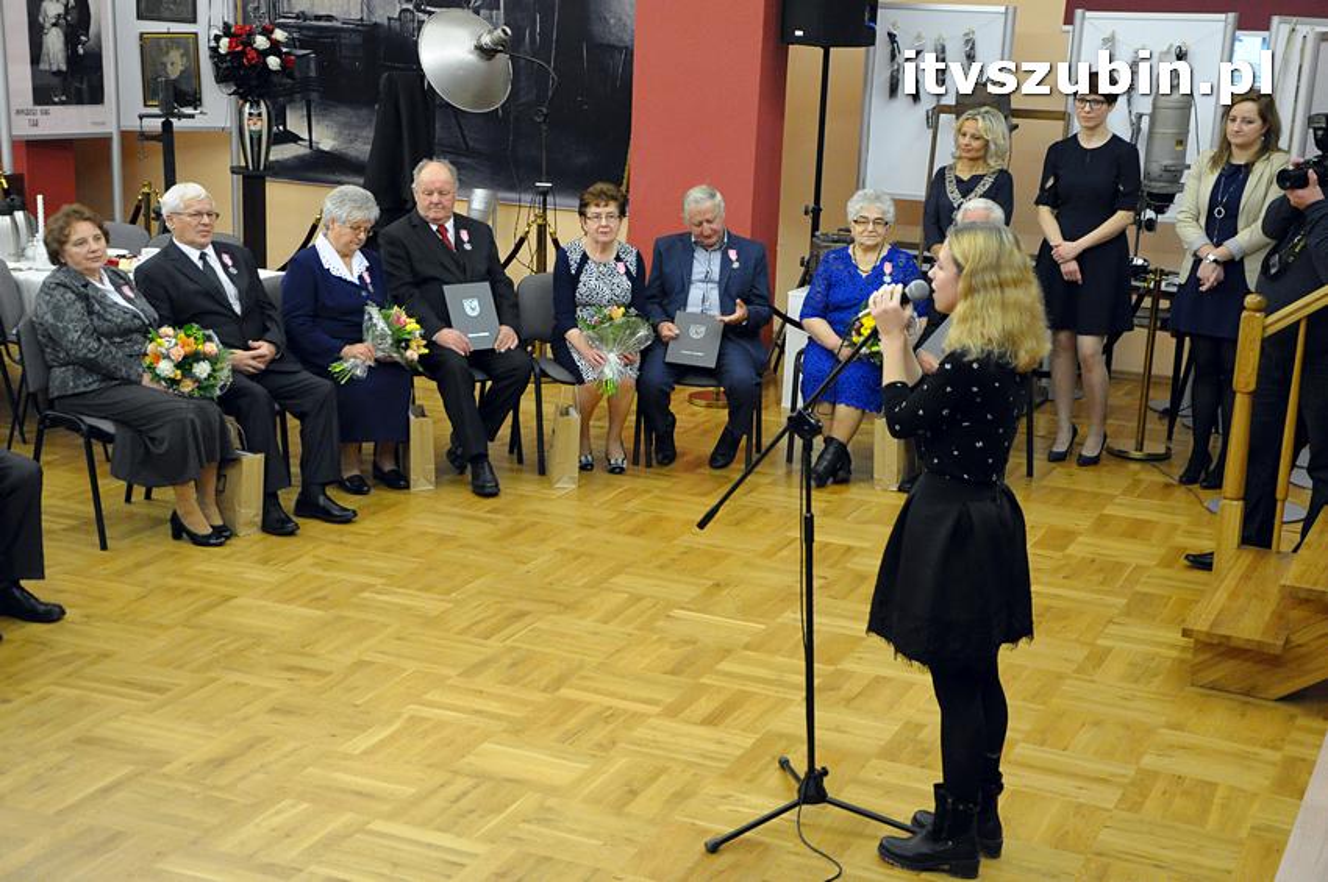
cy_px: 441
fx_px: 2101
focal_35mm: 57
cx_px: 664
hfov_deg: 35.1
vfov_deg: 23.7
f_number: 5.6
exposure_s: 1/80
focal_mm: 38
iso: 2500
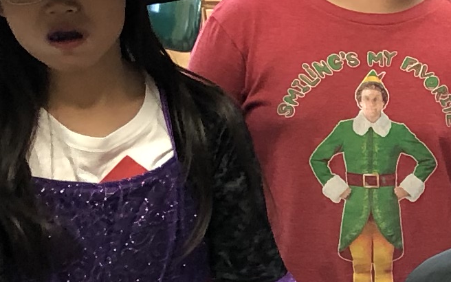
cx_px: 920
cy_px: 369
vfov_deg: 6.9
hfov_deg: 10.2
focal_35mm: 189
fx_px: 2323
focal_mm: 3.99
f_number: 1.8
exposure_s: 1/60
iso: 125
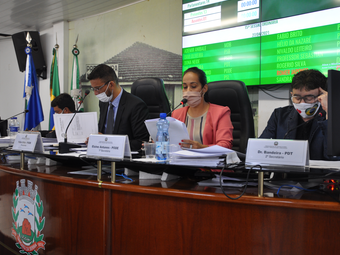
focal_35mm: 43
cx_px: 184
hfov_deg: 43.8
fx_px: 422
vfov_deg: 33.6
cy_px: 128
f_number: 5
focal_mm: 26
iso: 400
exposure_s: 1/25
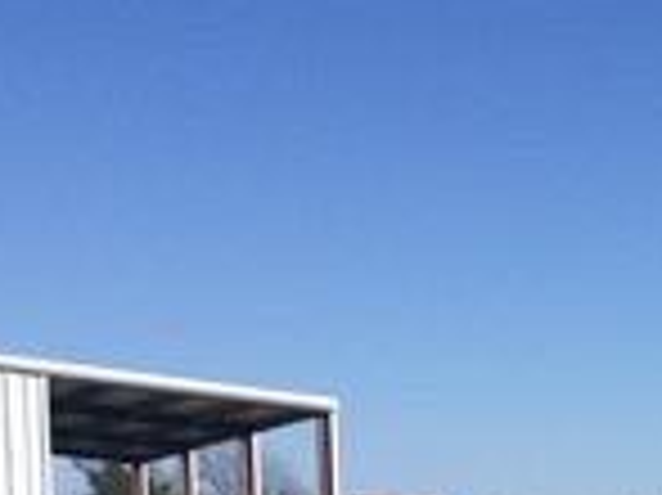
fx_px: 2408
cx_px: 1146
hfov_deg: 14.1
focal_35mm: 126
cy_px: 846
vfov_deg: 11.1
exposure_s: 1/3425
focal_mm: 4.12
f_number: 2.2
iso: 40
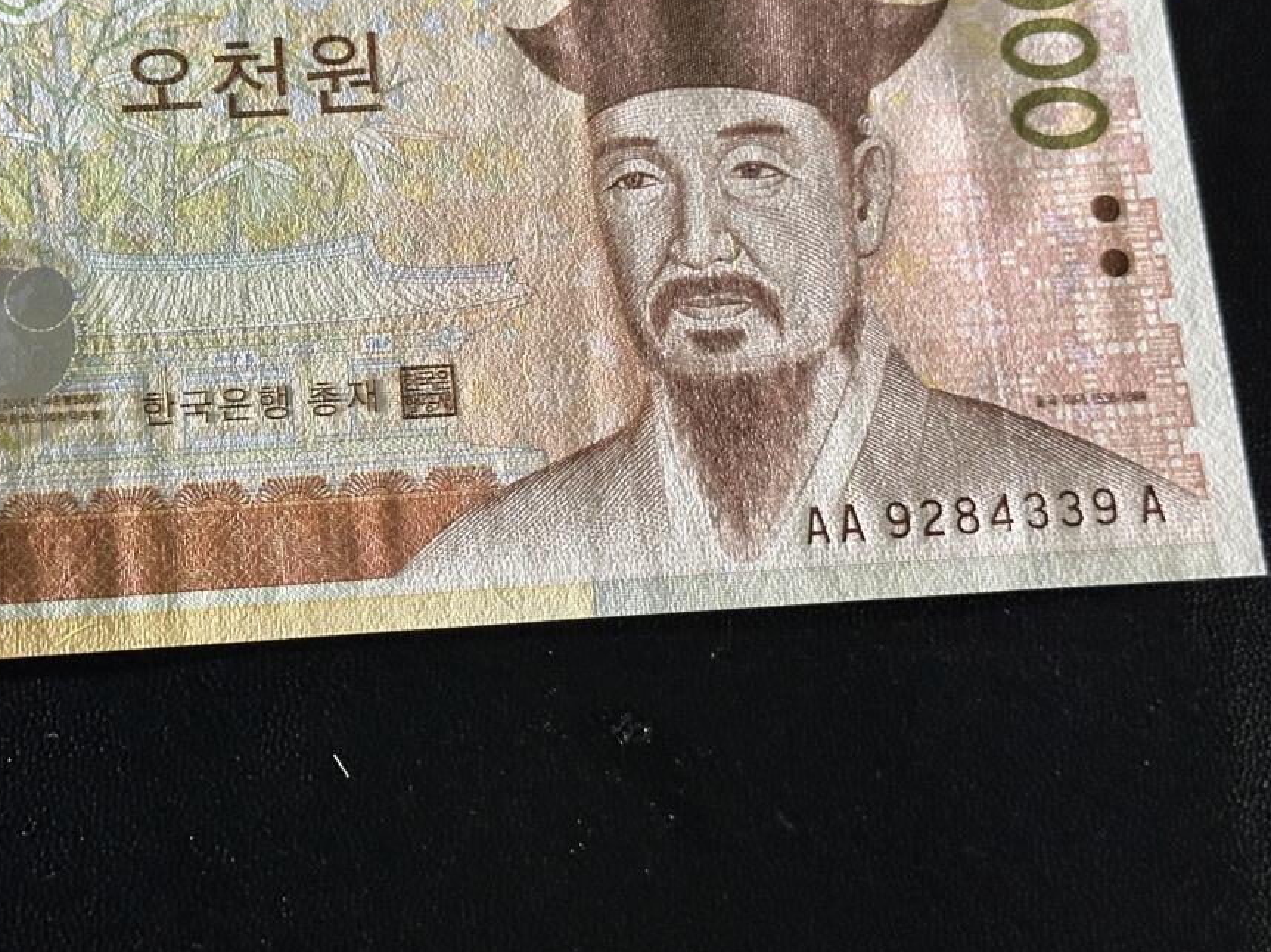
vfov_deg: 18.8
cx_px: 420
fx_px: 2863
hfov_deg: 24.9
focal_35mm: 78
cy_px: 305
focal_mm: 6.86
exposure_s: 1/40
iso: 320
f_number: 1.78
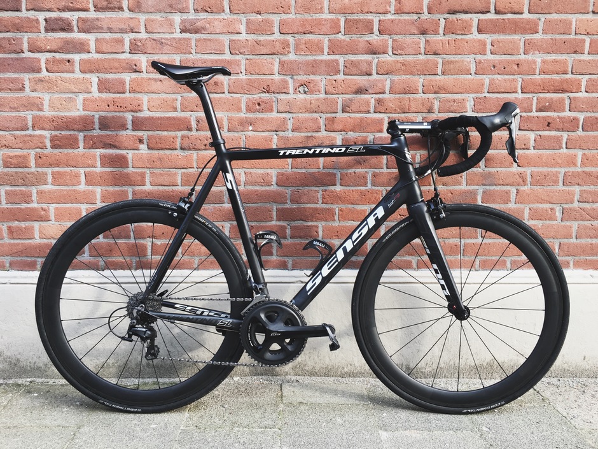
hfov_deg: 61.7
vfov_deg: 48.2
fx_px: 501
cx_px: 299
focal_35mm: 29
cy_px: 224
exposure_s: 1/111
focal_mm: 4.15
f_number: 2.2
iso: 25
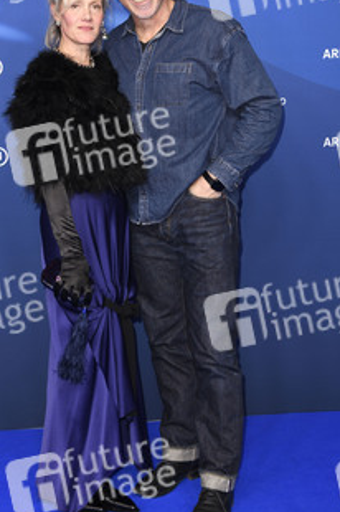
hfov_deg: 20.2
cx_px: 139
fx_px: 951
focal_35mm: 67
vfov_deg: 30.1
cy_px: 230
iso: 800
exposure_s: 1/320
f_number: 4
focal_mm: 52
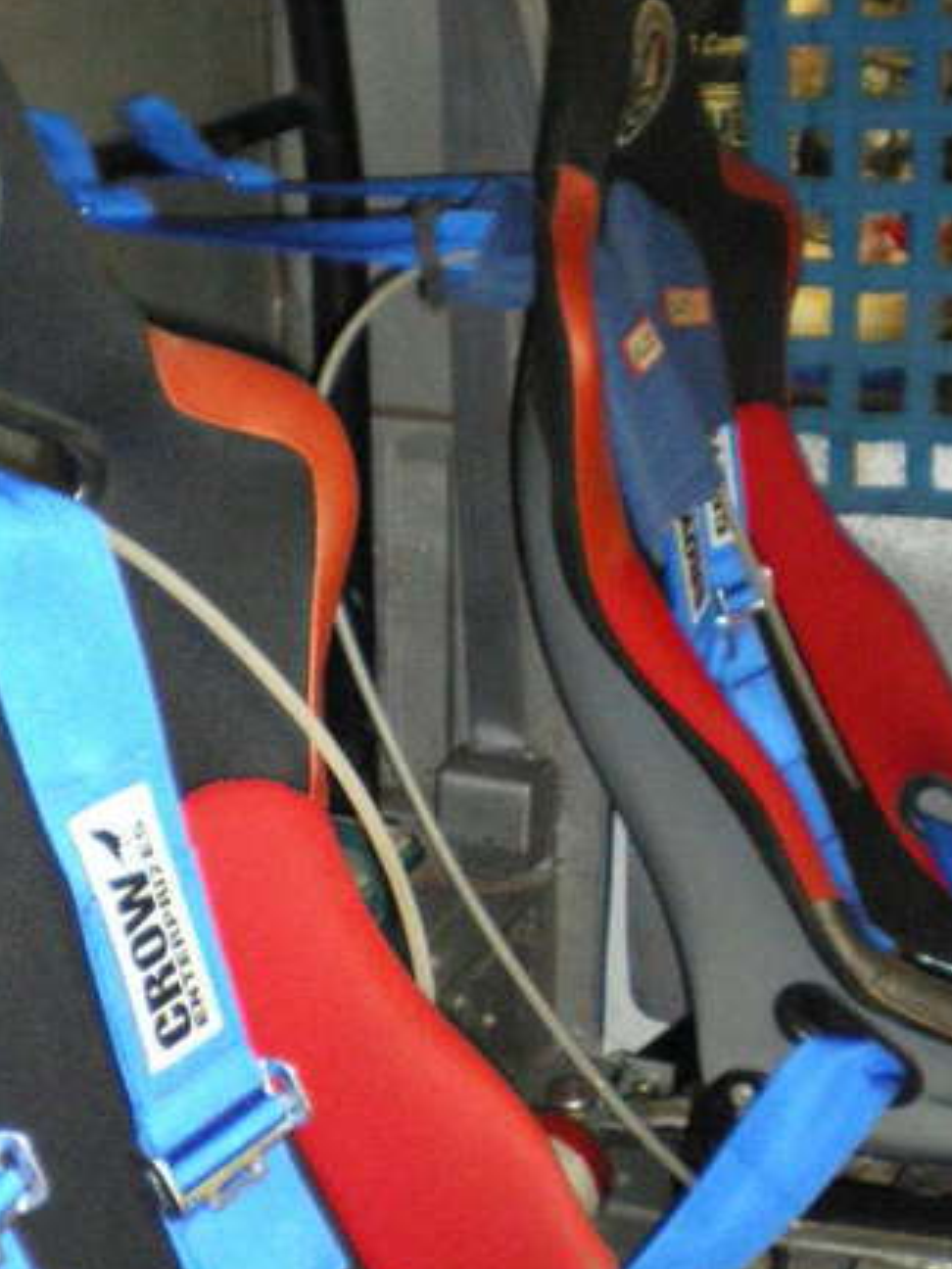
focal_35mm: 64
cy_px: 858
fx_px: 2347
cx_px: 505
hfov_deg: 22.9
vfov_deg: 30.0
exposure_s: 1/50
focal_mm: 6.3
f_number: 3.1
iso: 800
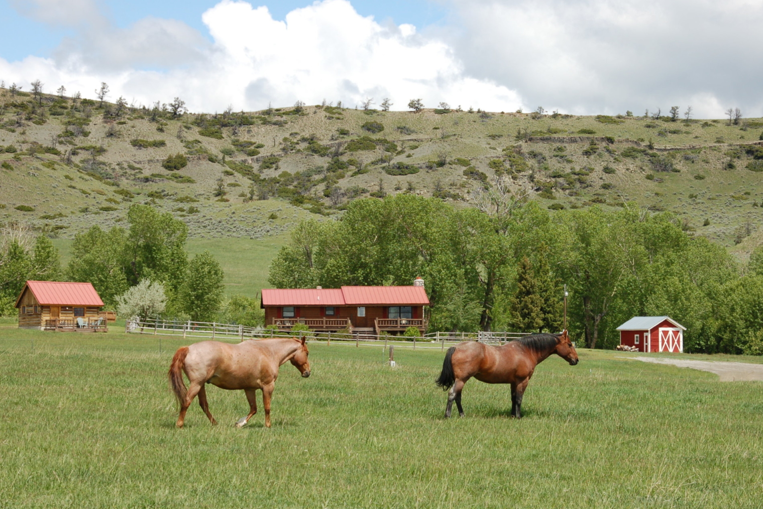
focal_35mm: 99
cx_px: 379
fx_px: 2088
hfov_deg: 20.7
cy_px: 255
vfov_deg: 13.9
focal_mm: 65
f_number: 5.6
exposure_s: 1/500
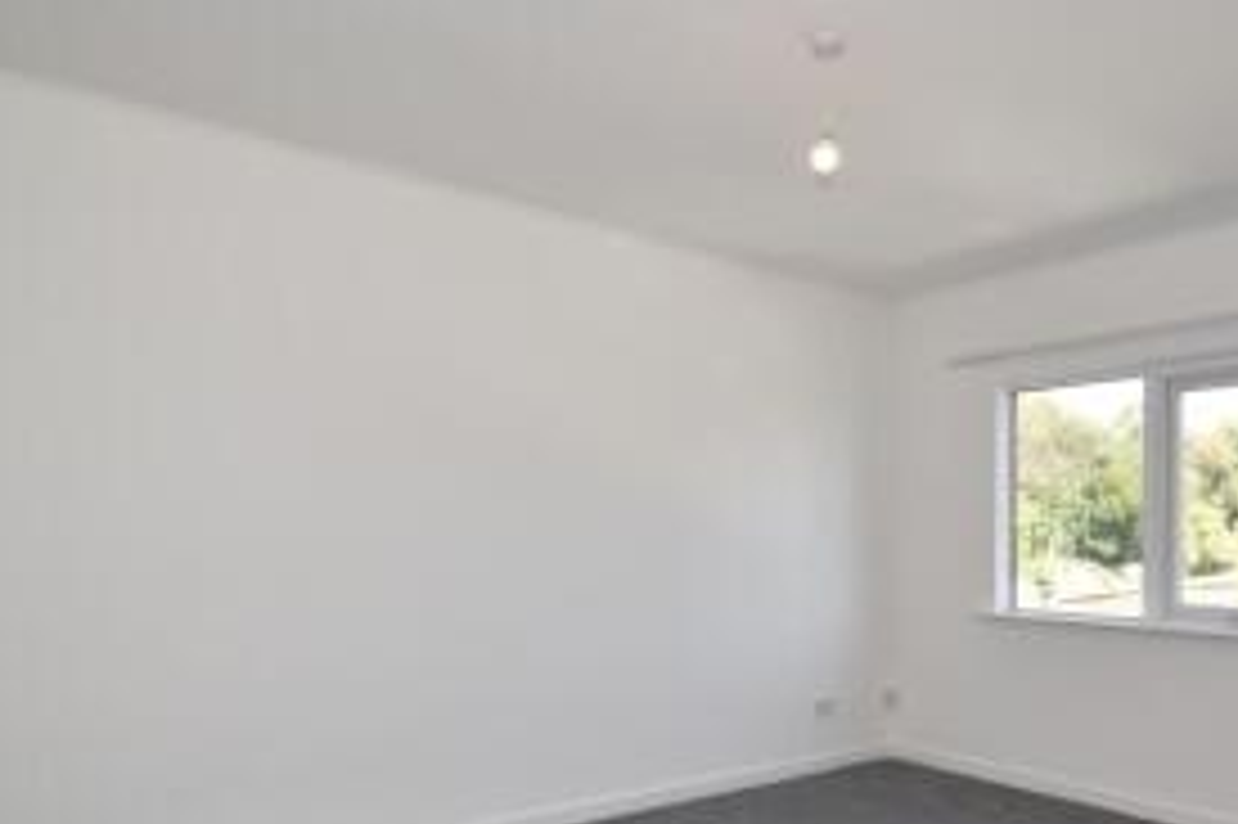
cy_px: 529
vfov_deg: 48.9
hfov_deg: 68.8
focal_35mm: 26
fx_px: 894
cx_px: 734
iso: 100
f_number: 4.5
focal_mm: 10
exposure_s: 1/60
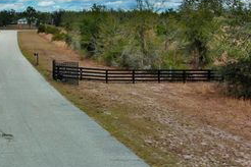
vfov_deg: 22.6
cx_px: 16
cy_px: 24
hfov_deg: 32.0
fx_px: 411
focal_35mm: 59
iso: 100
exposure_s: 1/320
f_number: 9
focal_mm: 10.57
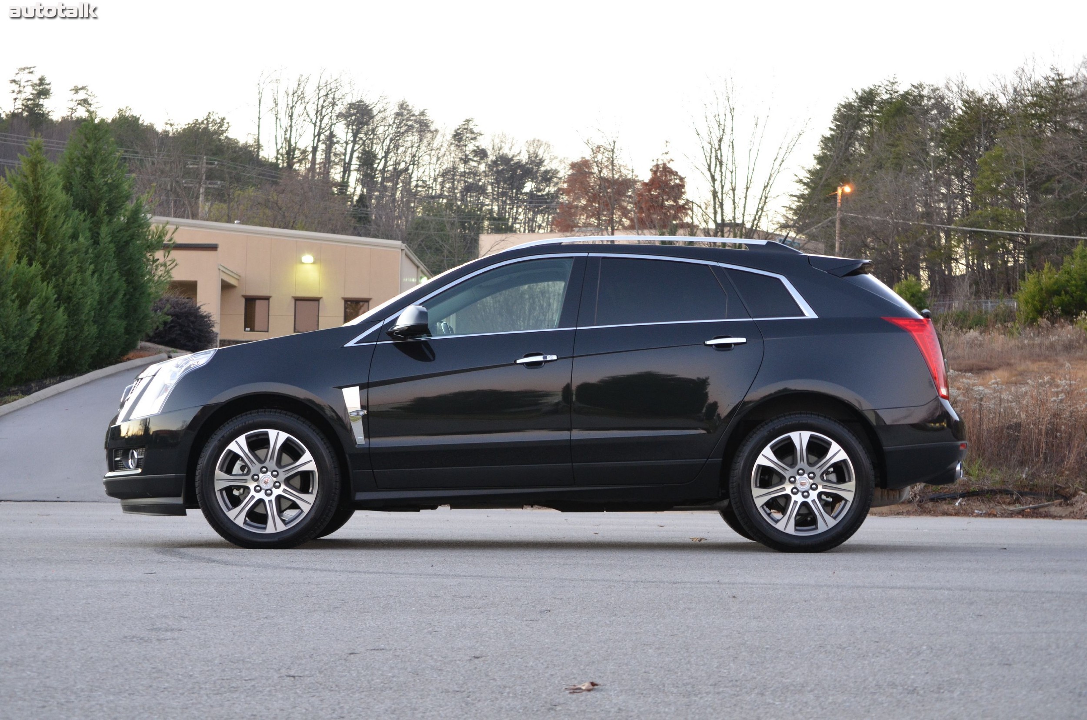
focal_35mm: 82
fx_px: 2486
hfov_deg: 24.7
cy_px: 360
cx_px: 544
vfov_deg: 16.5
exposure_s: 1/15
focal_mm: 55
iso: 800
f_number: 8
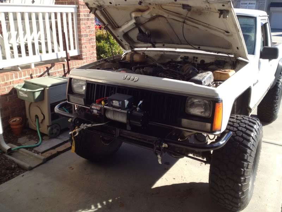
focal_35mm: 35
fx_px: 285
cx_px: 141
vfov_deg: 40.7
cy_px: 106
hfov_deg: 52.6
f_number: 2.4
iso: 64
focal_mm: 4.3
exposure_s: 1/593
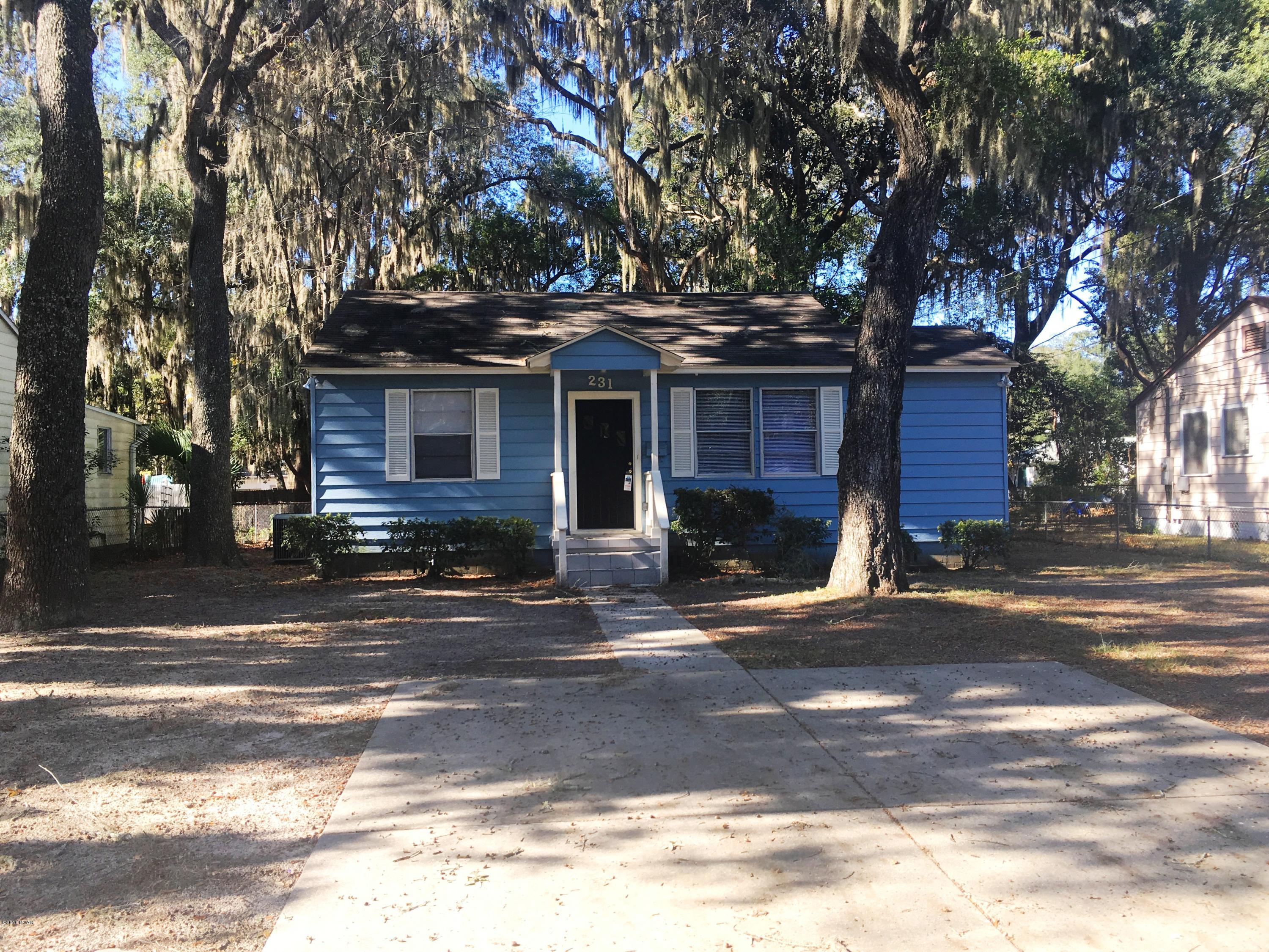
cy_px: 476
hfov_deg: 61.7
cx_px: 634
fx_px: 1063
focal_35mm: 29
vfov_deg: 48.2
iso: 25
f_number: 2.2
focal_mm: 4.15
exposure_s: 1/300
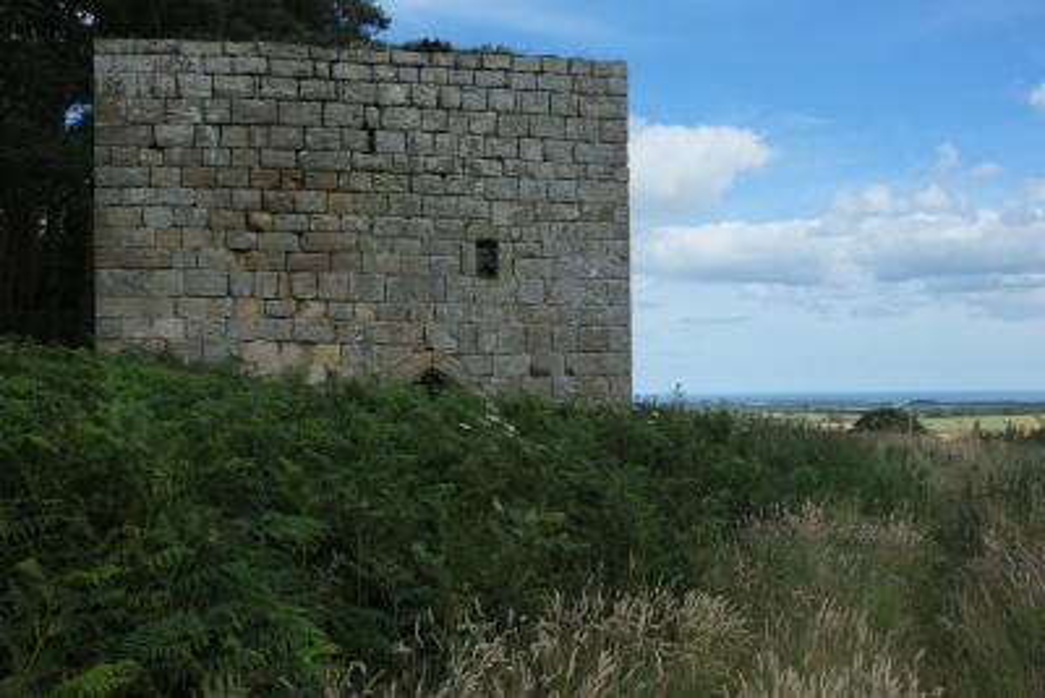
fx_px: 1016
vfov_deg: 37.9
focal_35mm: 35
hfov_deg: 54.4
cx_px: 522
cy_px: 349
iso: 800
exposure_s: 1/420
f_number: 14
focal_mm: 23
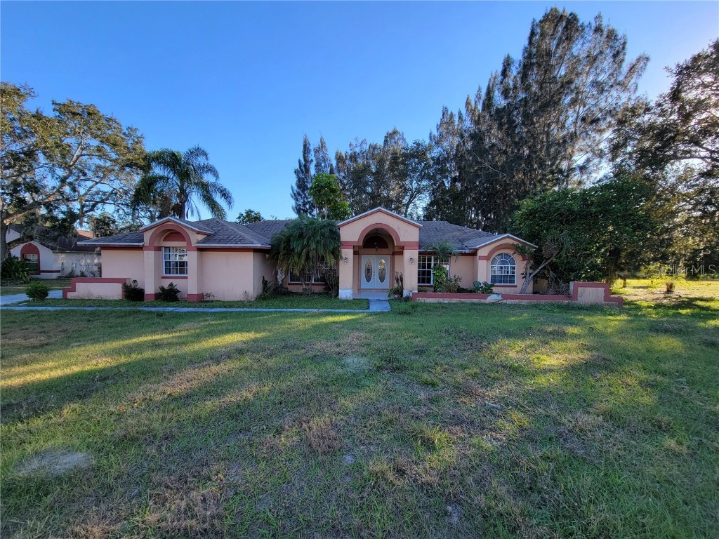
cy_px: 270
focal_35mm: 13
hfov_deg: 106.2
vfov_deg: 89.9
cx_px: 360
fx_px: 270
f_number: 2.2
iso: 50
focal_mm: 2.2
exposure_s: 1/500
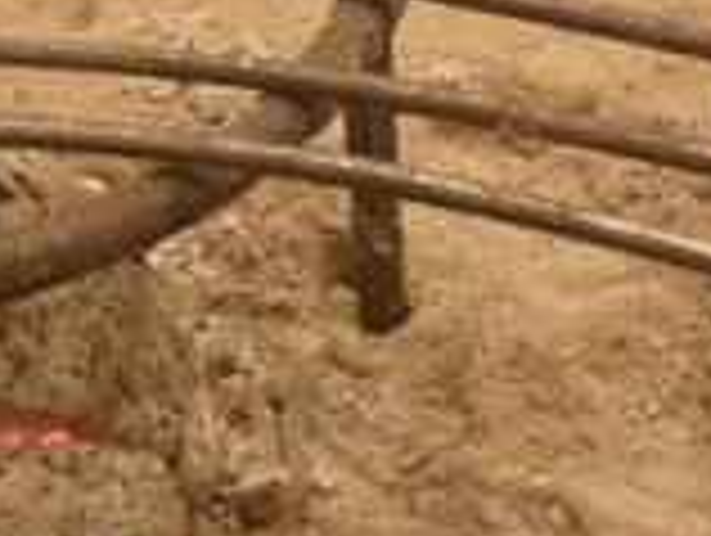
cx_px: -94
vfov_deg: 7.4
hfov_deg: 9.7
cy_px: -18
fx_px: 4135
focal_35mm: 201
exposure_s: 1/25
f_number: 3.9
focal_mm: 12.73
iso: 800
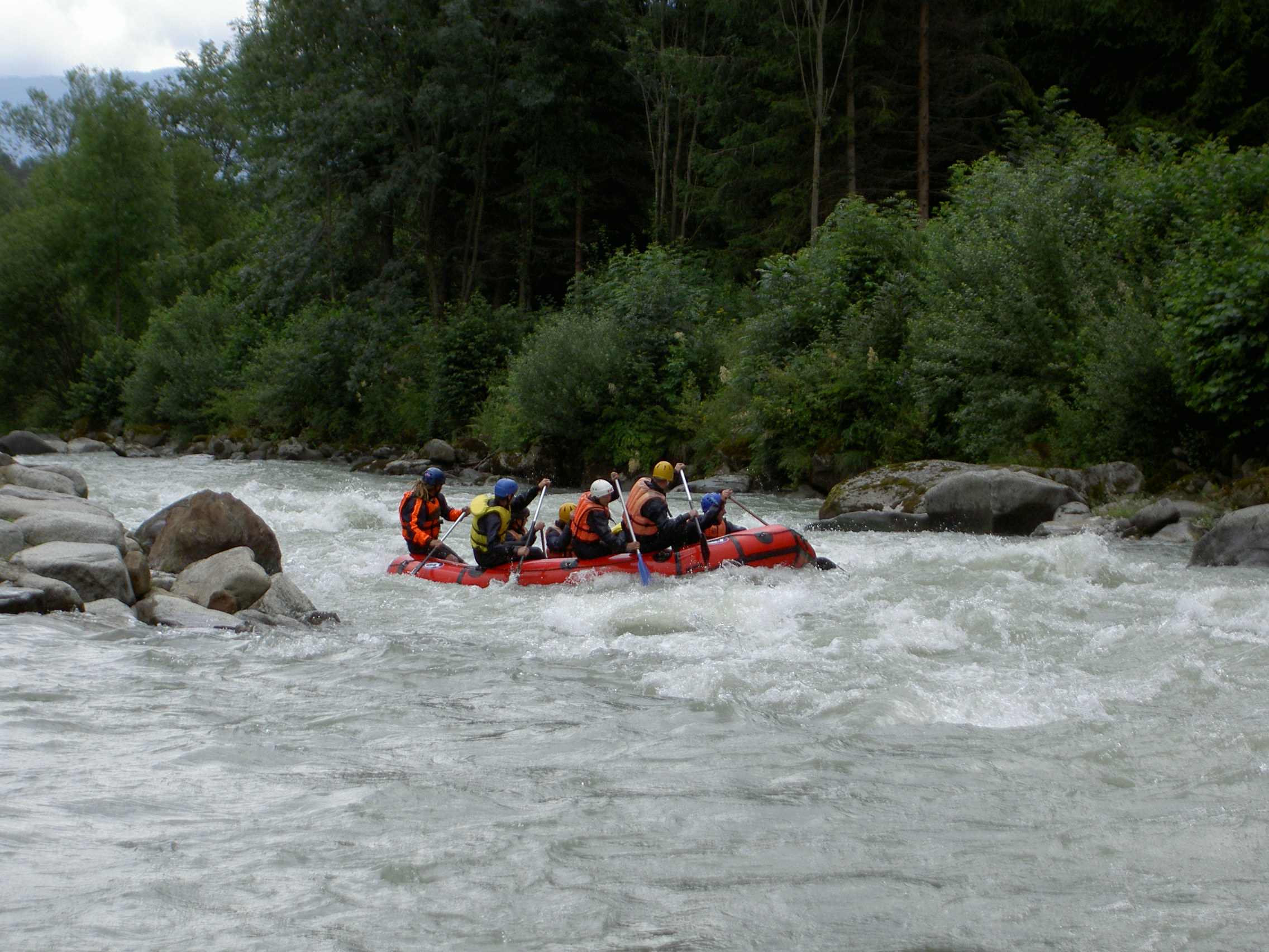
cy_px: 476
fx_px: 4289
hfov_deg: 16.8
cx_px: 634
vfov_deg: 12.7
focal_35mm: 117
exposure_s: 1/320
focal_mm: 24
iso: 50
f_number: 4.9
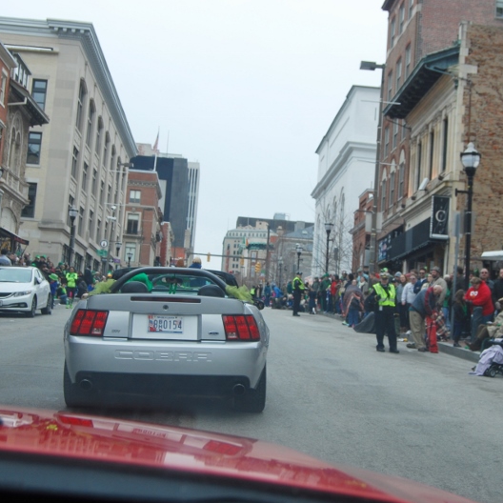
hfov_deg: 29.5
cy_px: 253
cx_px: 282
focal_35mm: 58
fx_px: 954
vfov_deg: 29.6
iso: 200
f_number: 6.3
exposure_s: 1/160
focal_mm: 30
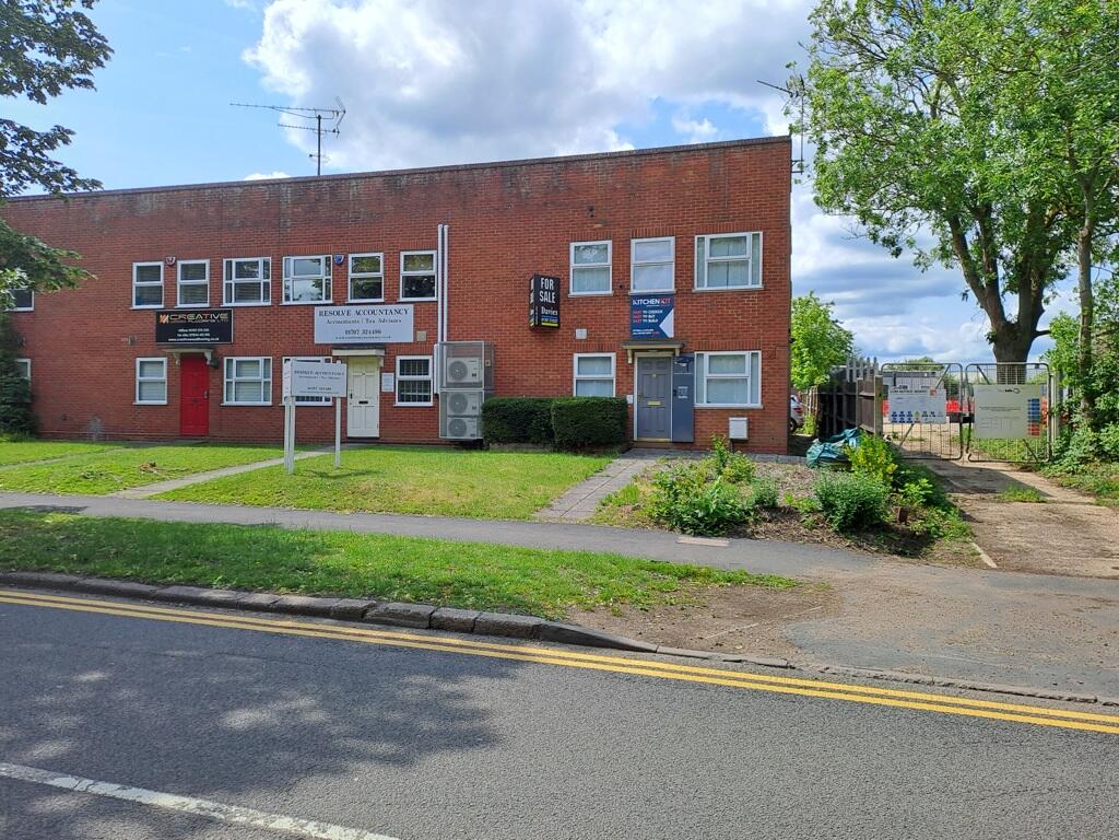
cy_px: 420
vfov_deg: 54.9
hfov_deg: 69.4
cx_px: 560
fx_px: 808
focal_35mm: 25
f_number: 1.8
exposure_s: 1/1242
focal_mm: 4.65
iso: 32
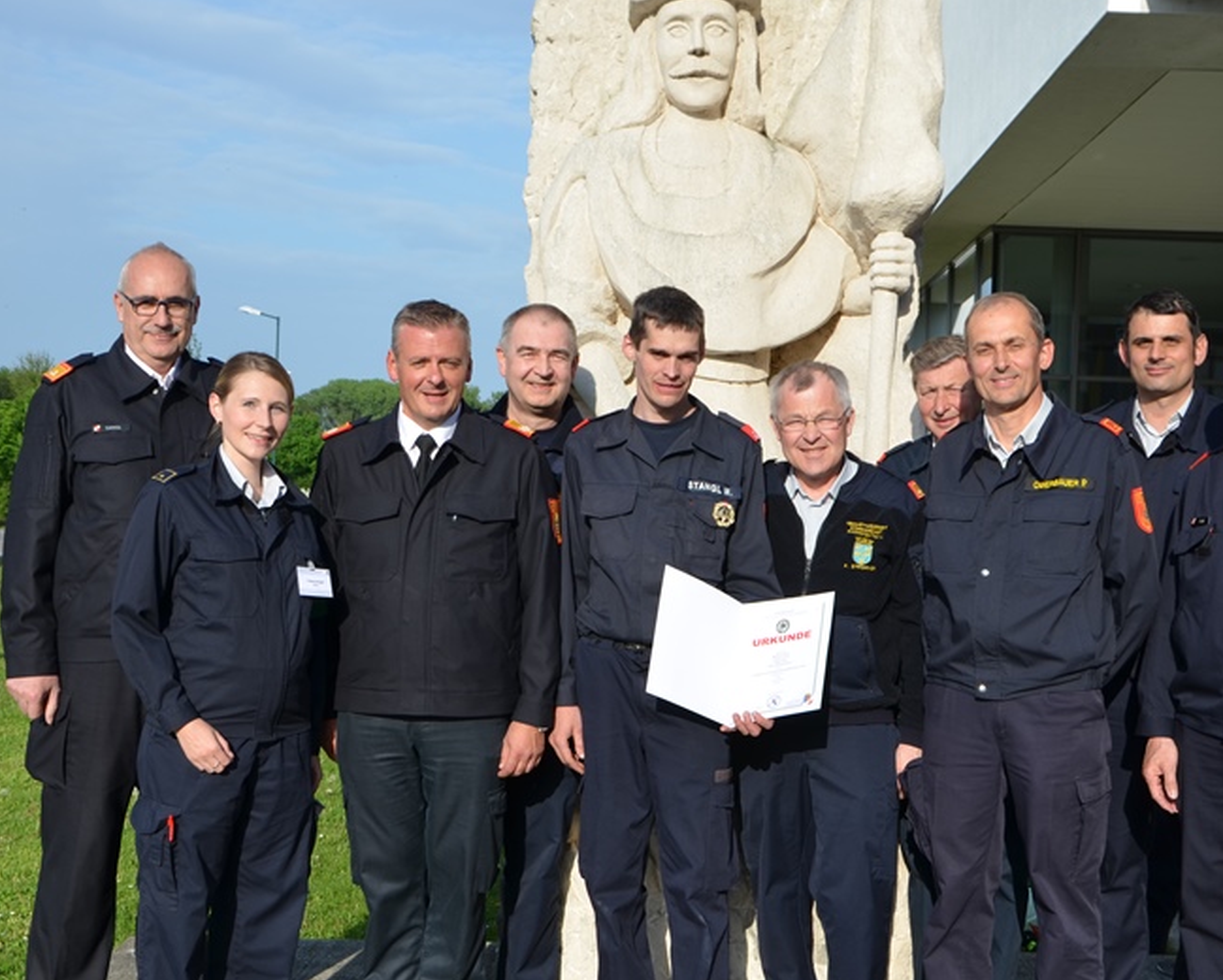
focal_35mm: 45
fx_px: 1630
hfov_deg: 41.0
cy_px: 494
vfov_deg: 33.5
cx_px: 720
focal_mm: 26
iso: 110
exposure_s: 1/250
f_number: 8
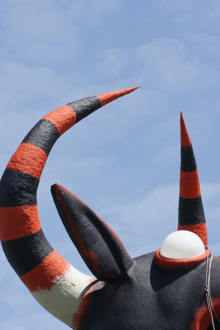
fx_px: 1925
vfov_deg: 9.8
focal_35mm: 210
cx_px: 110
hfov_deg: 6.5
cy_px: 165
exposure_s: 1/500
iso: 400
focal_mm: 140
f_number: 11
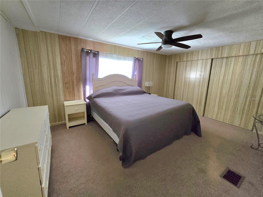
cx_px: 132
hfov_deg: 106.2
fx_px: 99
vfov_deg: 89.9
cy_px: 98
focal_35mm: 13
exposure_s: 1/60.2
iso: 1250
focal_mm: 2.2
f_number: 2.2
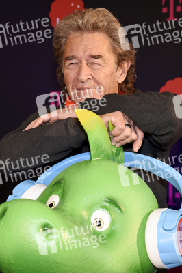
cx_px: 91
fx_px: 471
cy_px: 136
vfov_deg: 32.4
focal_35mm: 62
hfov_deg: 21.9
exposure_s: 1/125
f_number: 6.3
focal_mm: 62
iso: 1600
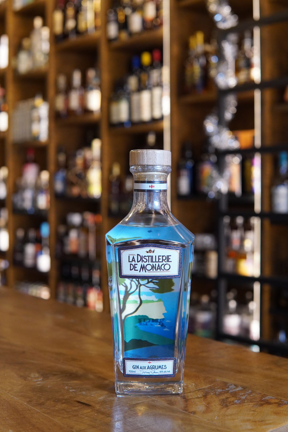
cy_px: 215
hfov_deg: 28.1
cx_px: 152
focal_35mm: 48
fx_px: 576
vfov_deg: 41.1
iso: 1600
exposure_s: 1/160
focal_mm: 30
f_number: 3.2
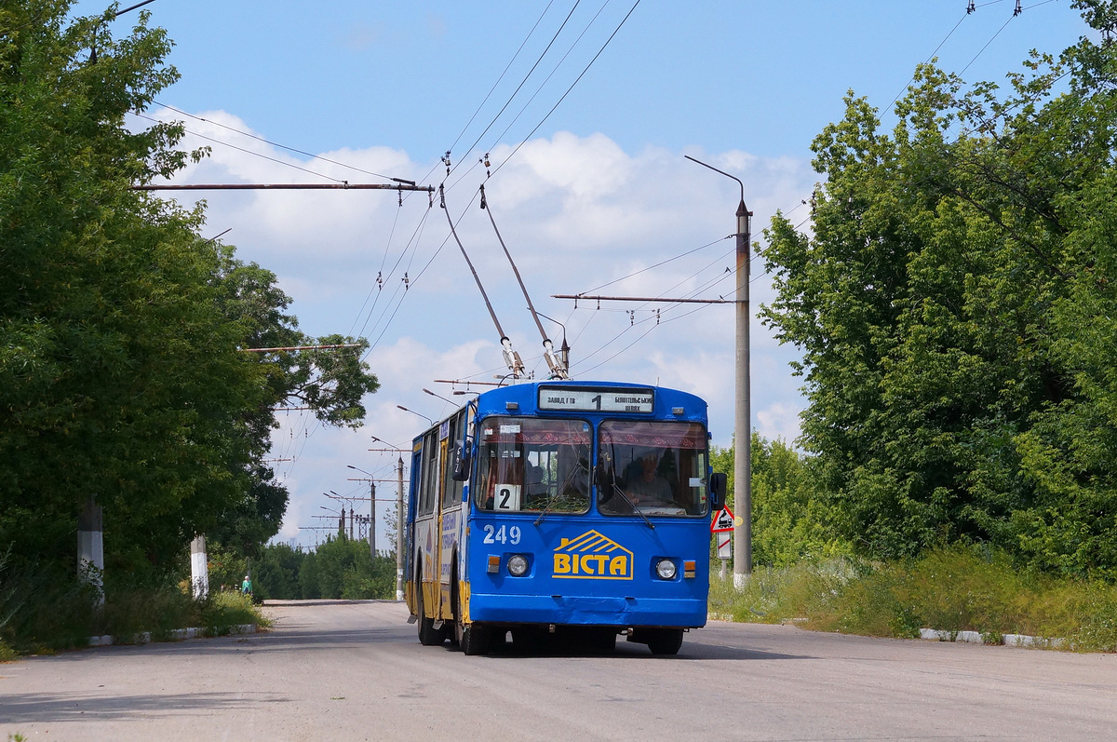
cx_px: 558
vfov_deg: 16.5
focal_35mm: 82
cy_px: 371
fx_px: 2557
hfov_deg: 24.6
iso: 400
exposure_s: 1/1250
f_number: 9
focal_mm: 55
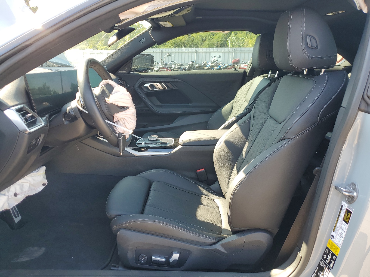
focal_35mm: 26
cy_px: 138
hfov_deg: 67.3
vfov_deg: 53.1
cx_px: 185
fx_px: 278
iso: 50
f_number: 1.5
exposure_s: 1/204
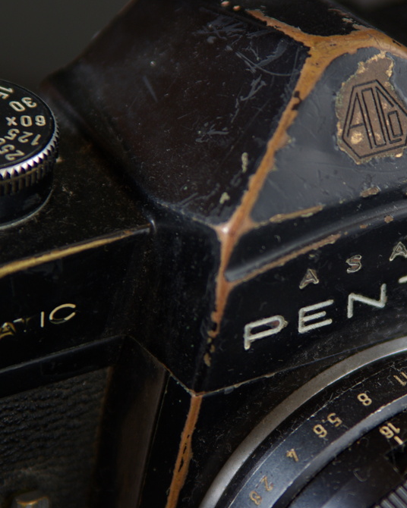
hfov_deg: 3.6
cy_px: 253
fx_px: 6490
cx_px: 267
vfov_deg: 4.5
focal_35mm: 431
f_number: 5.6
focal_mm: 200
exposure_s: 1/4
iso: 100
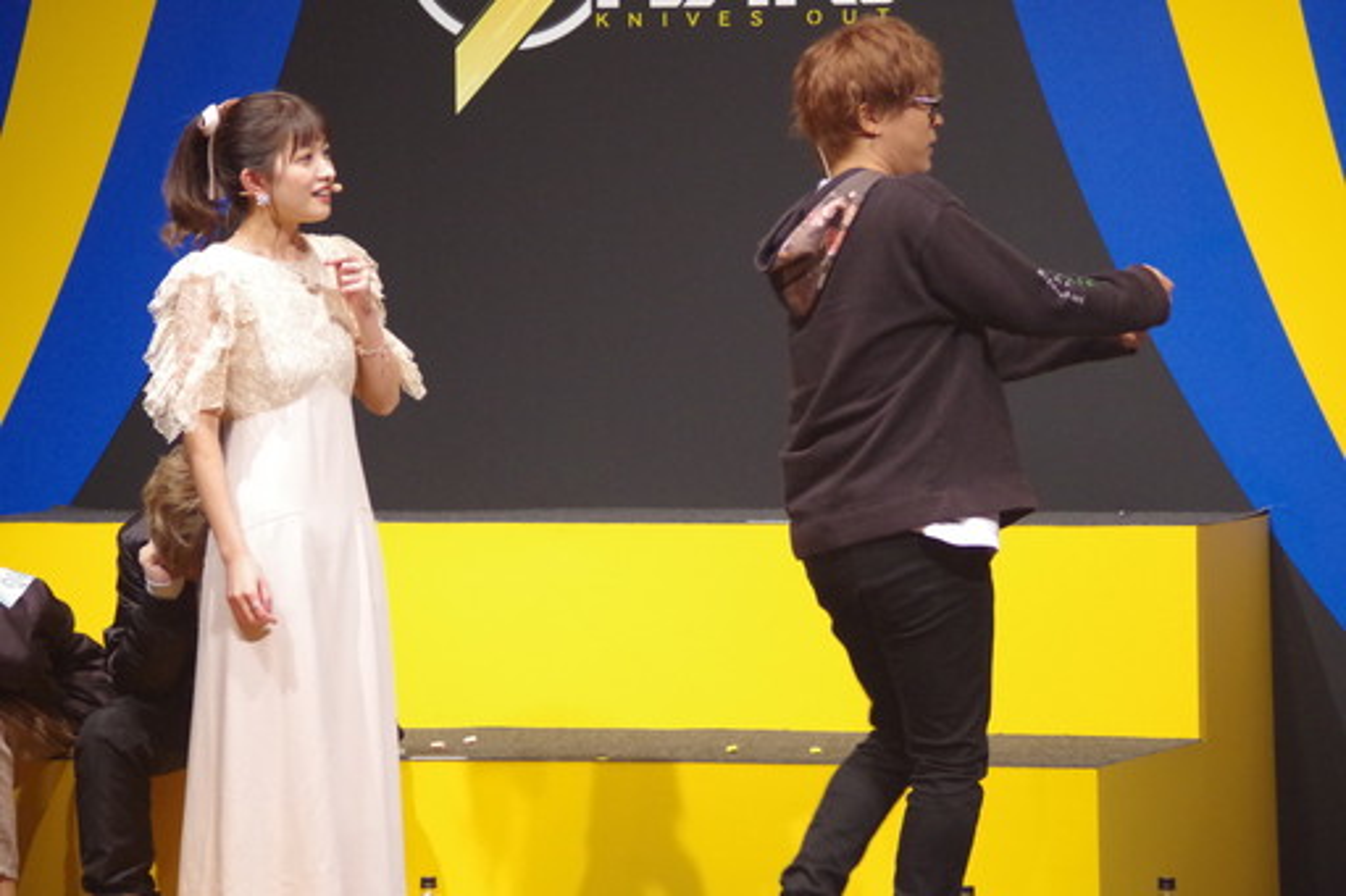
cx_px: 673
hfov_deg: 9.2
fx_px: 8409
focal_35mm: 225
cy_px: 448
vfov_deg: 6.1
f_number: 4.5
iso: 3200
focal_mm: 150
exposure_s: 1/160
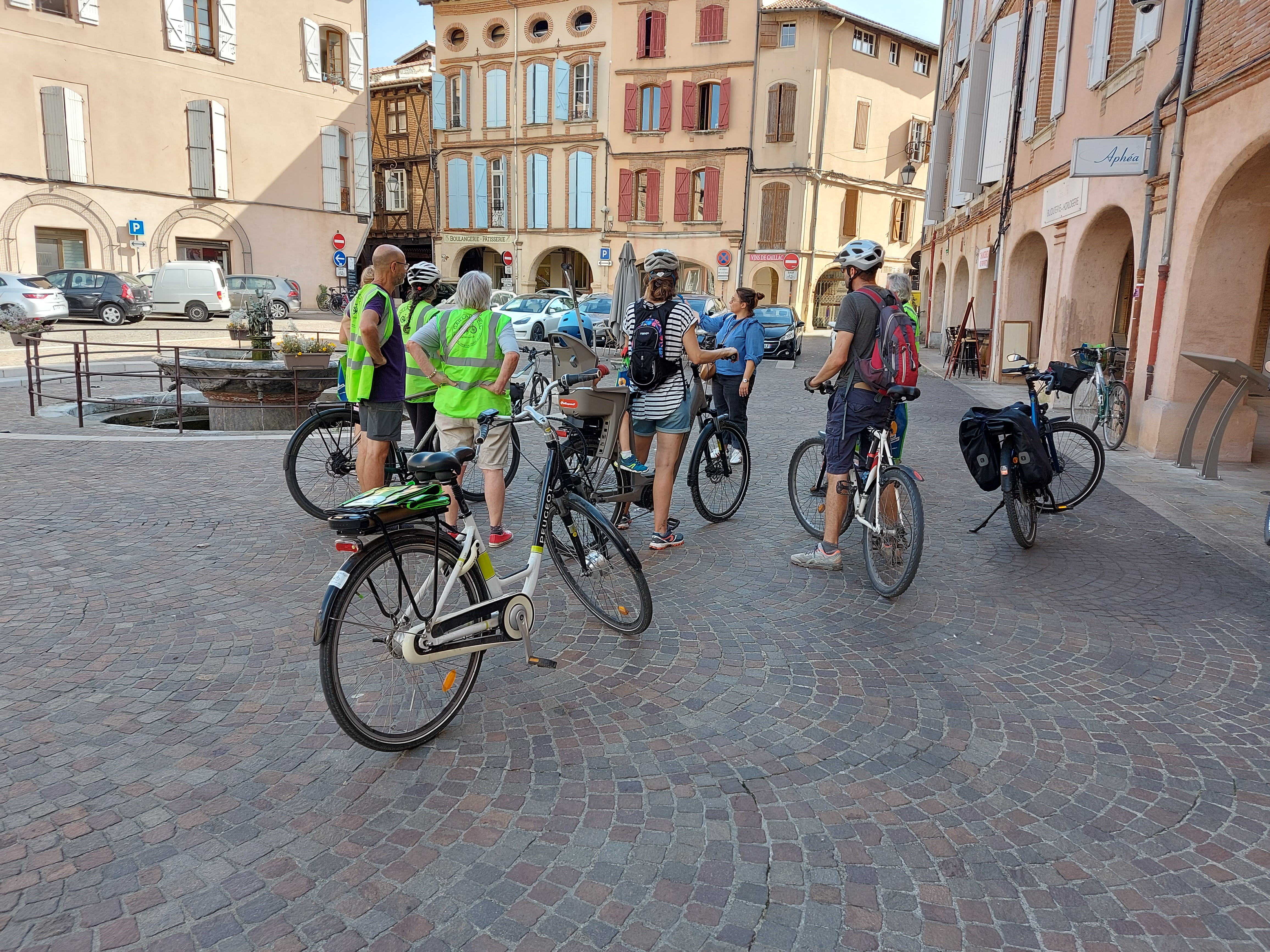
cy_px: 476
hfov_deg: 71.6
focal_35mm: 24
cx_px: 635
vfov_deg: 56.8
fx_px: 881
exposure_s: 1/162
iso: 32
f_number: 1.8
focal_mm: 5.23
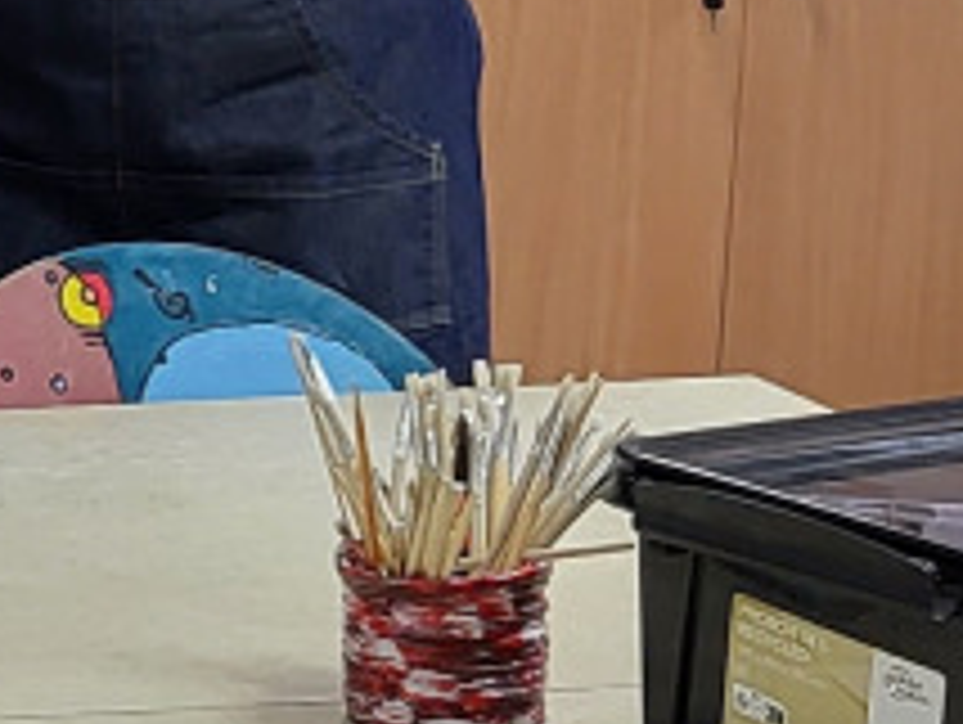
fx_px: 5403
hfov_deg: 9.0
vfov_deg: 7.6
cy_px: -72
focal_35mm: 194
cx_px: -1508
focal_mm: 5.4
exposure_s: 1/100
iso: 160
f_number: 1.8
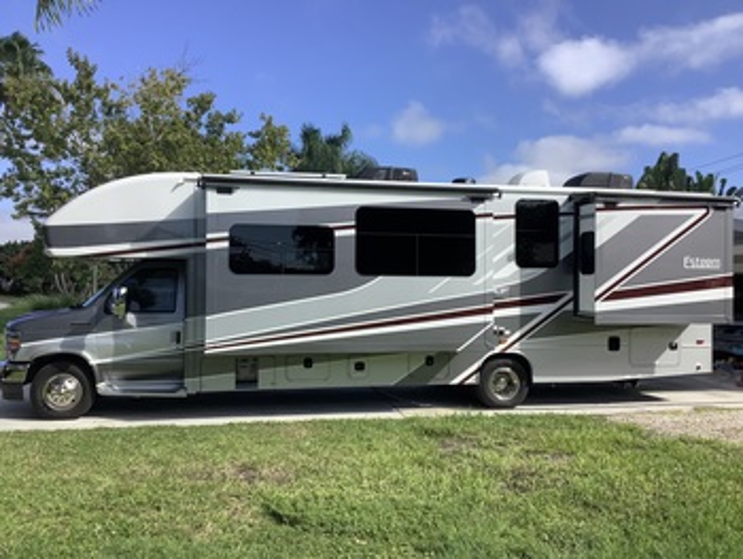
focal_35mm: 31
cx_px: 372
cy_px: 280
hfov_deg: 58.3
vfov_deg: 45.5
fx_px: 666
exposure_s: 1/1181
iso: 25
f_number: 2.4
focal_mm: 3.3
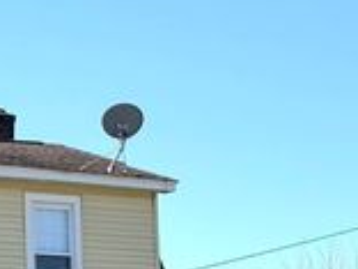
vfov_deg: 9.6
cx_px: -23
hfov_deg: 12.6
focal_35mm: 154
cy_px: 261
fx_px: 1593
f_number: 1.78
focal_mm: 6.76
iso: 64
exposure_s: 1/3226
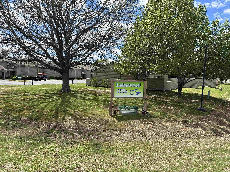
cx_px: 115
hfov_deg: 71.6
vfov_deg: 56.8
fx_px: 159
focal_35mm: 24
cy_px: 86
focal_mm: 6.86
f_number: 1.78
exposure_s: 1/3356
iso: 80
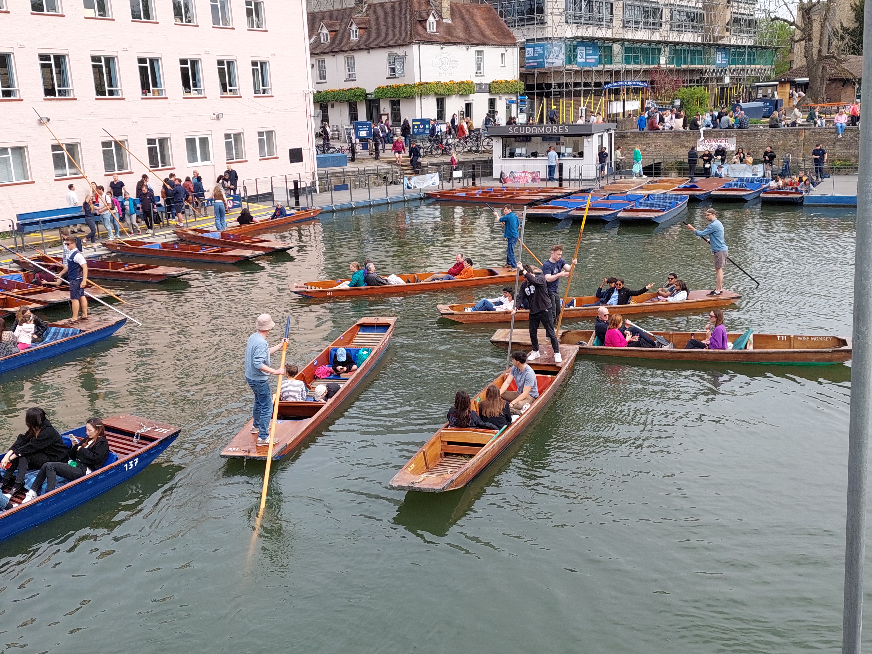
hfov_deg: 71.6
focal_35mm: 24
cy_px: 327
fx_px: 605
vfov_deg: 56.8
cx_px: 436
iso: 40
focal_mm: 5.23
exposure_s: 1/535
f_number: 1.8
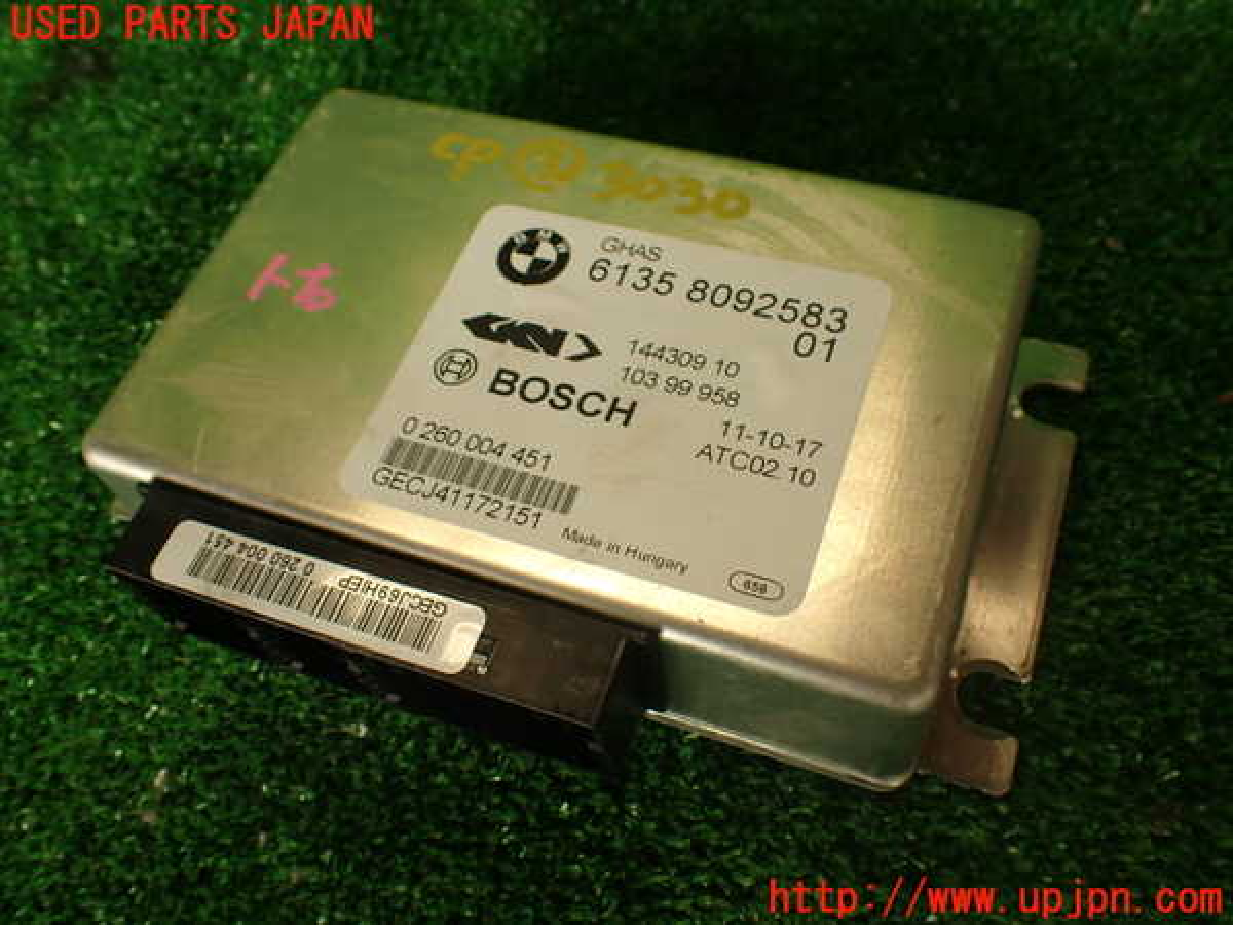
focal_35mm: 30
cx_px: 616
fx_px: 1069
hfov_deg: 60.0
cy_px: 462
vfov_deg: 46.8
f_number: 3.2
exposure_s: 1/60
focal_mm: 5.4
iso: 100
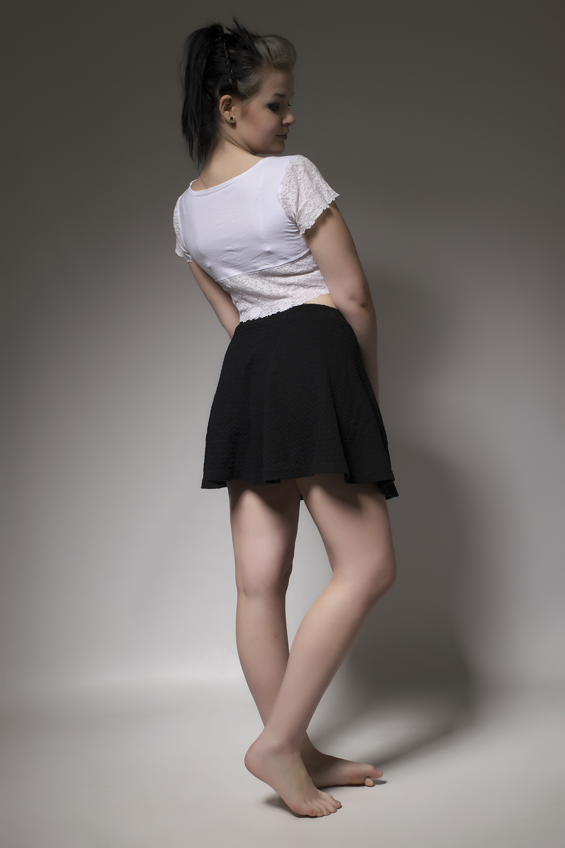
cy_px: 424
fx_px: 1200
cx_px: 282
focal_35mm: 51
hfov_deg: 26.5
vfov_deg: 38.9
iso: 200
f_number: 16
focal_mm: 34
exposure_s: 1/60
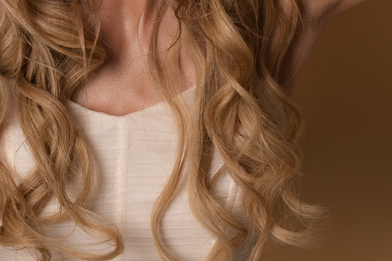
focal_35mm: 155
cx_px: 118
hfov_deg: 13.2
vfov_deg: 8.8
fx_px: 1688
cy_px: 76
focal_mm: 28
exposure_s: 1/125
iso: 100
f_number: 11
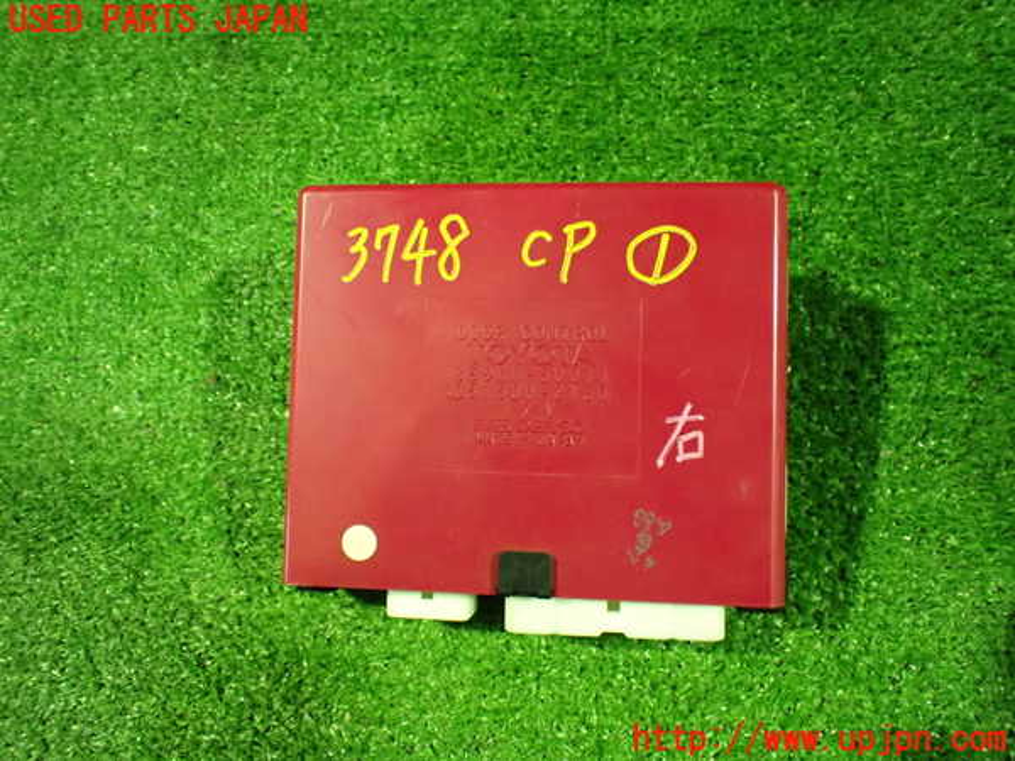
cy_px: 380
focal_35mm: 30
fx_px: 880
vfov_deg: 46.8
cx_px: 508
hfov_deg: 60.0
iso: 1250
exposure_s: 1/30
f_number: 2.3
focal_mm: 5.4
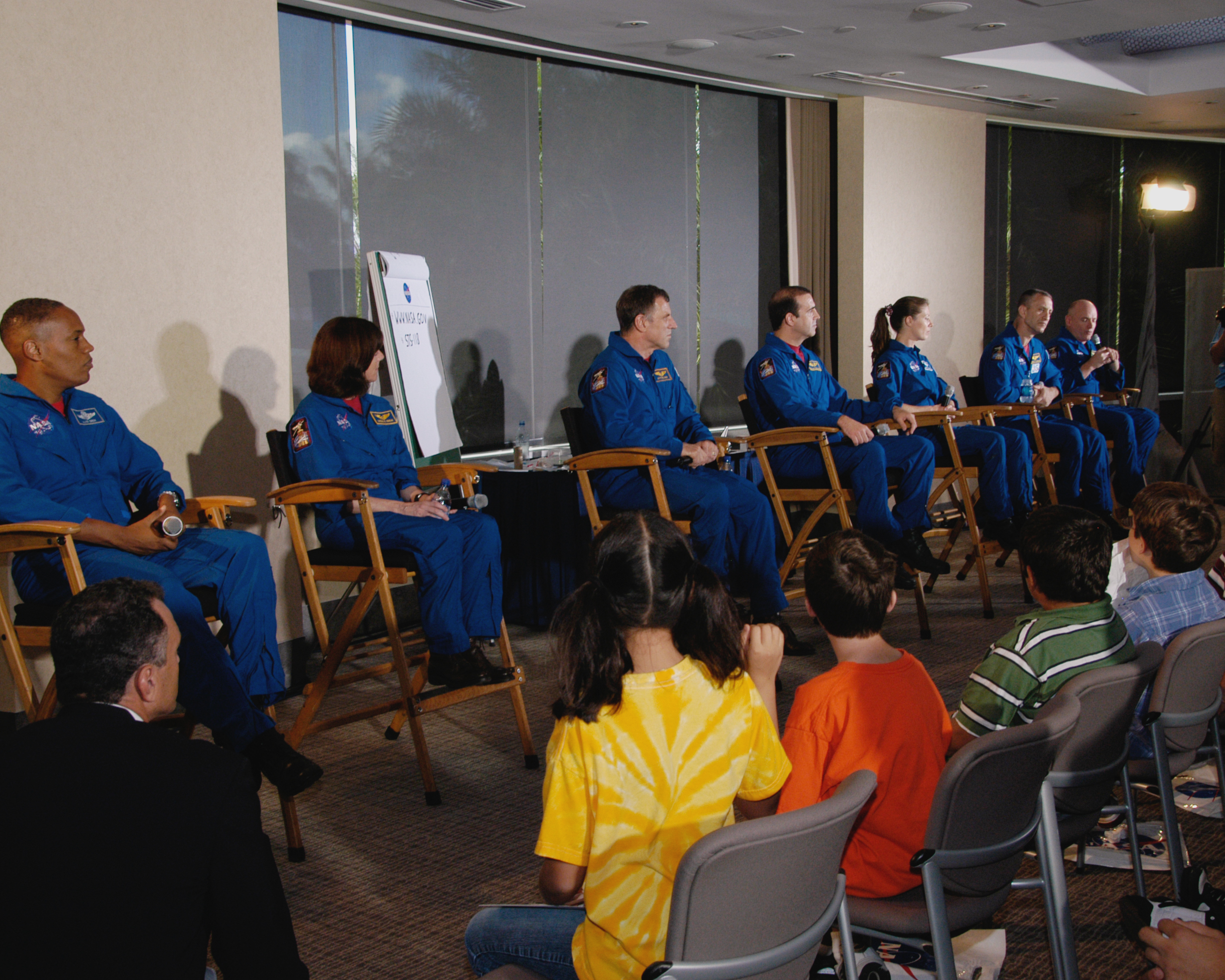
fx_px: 1631
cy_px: 494
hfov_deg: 41.1
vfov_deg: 33.4
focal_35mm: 45
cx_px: 648
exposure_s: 1/40
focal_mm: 26
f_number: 7.1
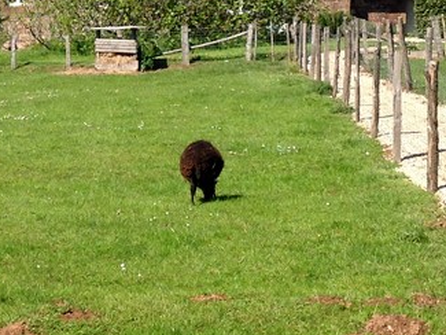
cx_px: 95
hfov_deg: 17.7
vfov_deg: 13.3
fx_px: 1418
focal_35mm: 110
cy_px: 19
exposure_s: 1/1592
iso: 50
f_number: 2.4
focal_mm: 4.28
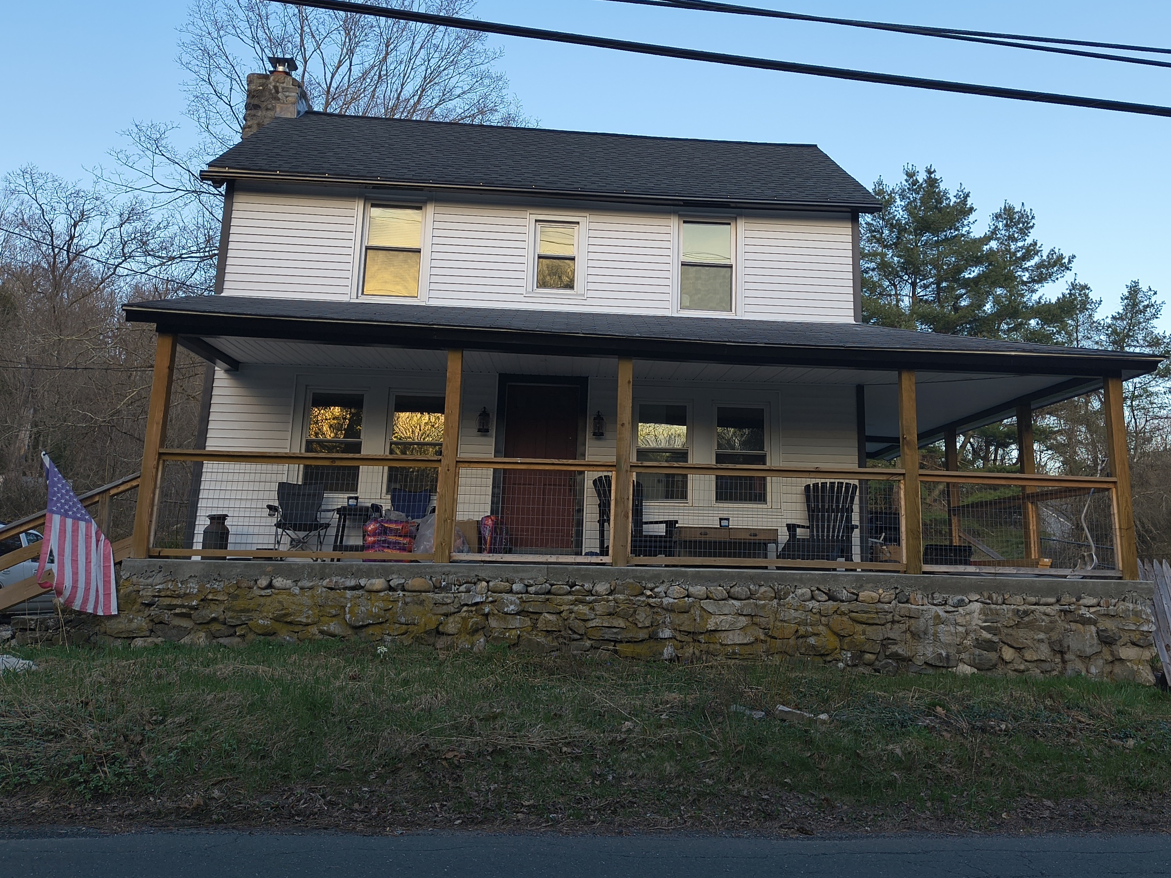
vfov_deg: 45.3
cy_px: 362
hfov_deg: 58.1
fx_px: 1049
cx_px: 670
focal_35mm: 31
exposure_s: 1/213
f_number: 1.7
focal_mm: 4.68
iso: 100
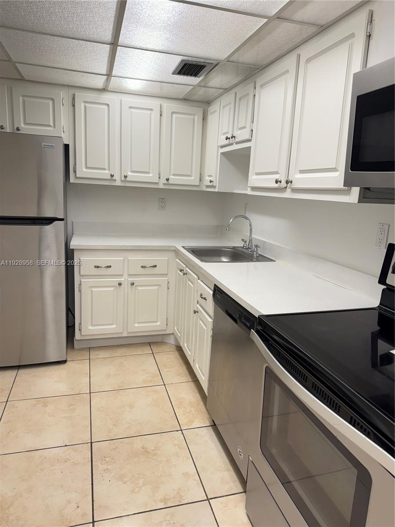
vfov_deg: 71.6
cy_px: 264
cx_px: 198
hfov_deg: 56.8
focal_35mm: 24
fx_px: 365
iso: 125
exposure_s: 1/120
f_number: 1.78
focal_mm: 6.76
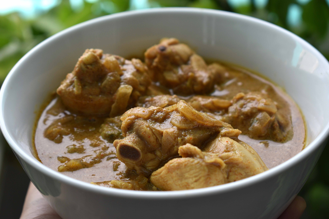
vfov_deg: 16.6
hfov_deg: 24.6
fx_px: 754
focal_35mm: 82
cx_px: 164
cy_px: 110
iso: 250
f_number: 5.6
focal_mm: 55
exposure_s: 1/500
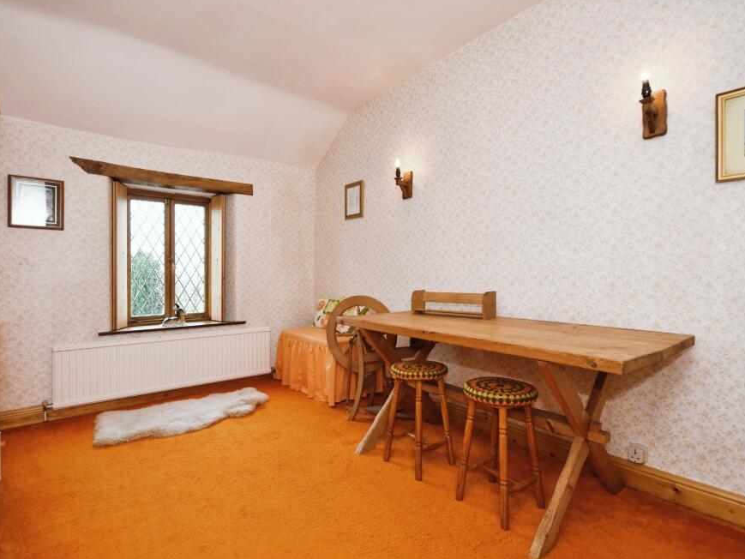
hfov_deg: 91.0
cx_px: 367
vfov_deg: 74.7
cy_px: 283
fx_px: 366
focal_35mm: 17
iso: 400
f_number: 8
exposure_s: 1/60
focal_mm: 10
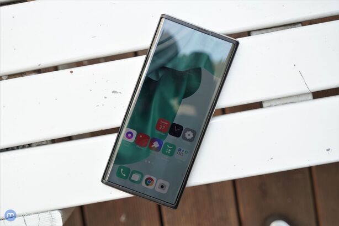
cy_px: 113
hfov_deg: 46.4
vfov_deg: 31.9
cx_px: 170
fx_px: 395
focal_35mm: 42
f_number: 5
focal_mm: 42
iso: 800
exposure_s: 1/250
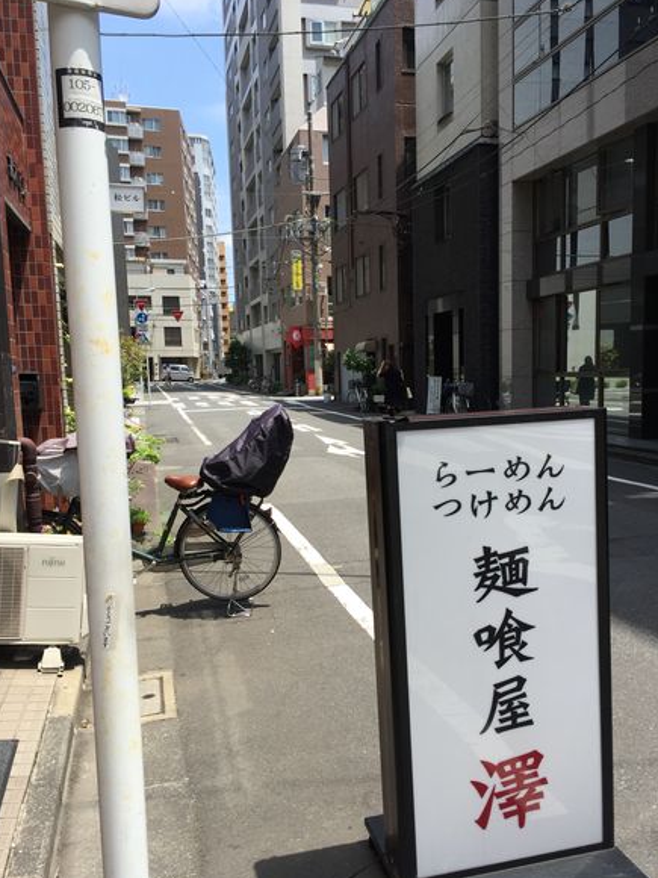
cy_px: 463
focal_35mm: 32
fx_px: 811
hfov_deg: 44.1
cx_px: 346
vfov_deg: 56.8
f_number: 2.2
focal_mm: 4.15
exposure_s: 1/1276
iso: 32
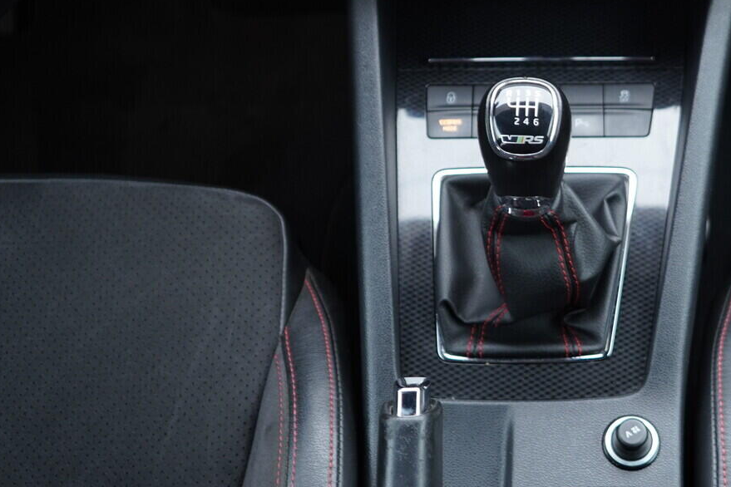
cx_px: 577
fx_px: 1198
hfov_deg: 33.0
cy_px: 194
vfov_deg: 23.0
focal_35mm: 59
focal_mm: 24
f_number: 2.8
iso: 400
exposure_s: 1/40
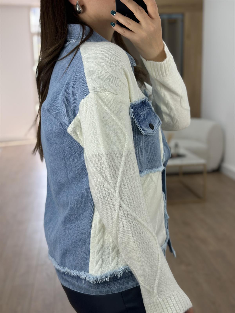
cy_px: 156
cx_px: 118
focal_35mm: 48
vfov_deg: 39.7
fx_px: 434
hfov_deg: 30.3
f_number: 1.78
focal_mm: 6.86
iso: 80
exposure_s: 1/243
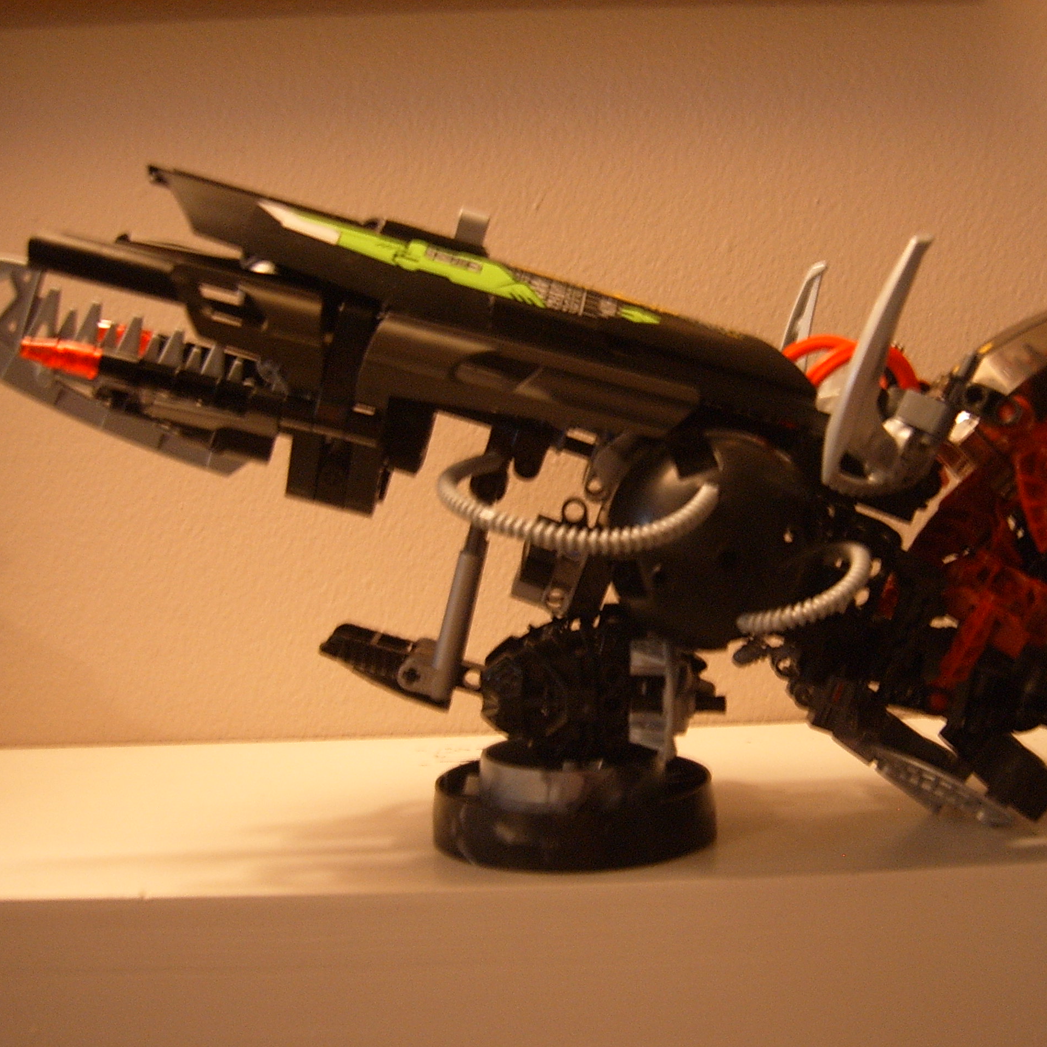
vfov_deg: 40.0
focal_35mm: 42
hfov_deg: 40.0
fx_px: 1437
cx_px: 567
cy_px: 533
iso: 100
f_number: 2.8
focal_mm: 5.8
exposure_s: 1/10
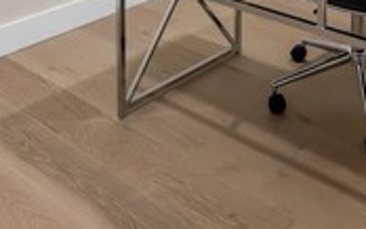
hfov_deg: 33.3
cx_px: 276
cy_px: -212
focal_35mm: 60
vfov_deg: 16.9
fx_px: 599
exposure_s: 1/5
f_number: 8
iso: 320
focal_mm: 16
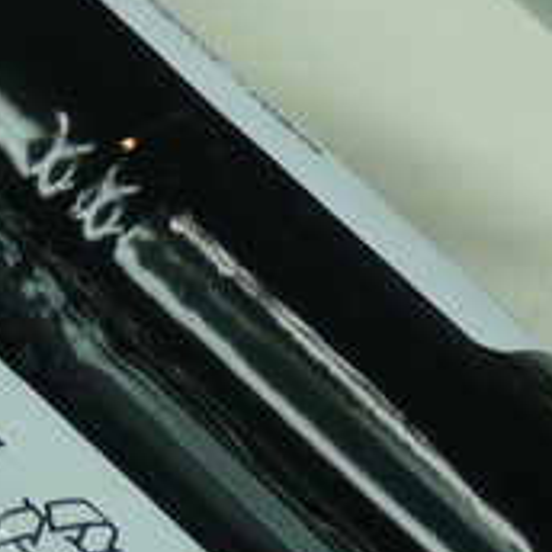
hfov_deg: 5.0
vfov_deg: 5.0
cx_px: 180
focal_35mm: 351
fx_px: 6332
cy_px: 369
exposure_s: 1/60
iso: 100
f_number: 3.2
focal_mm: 10.8
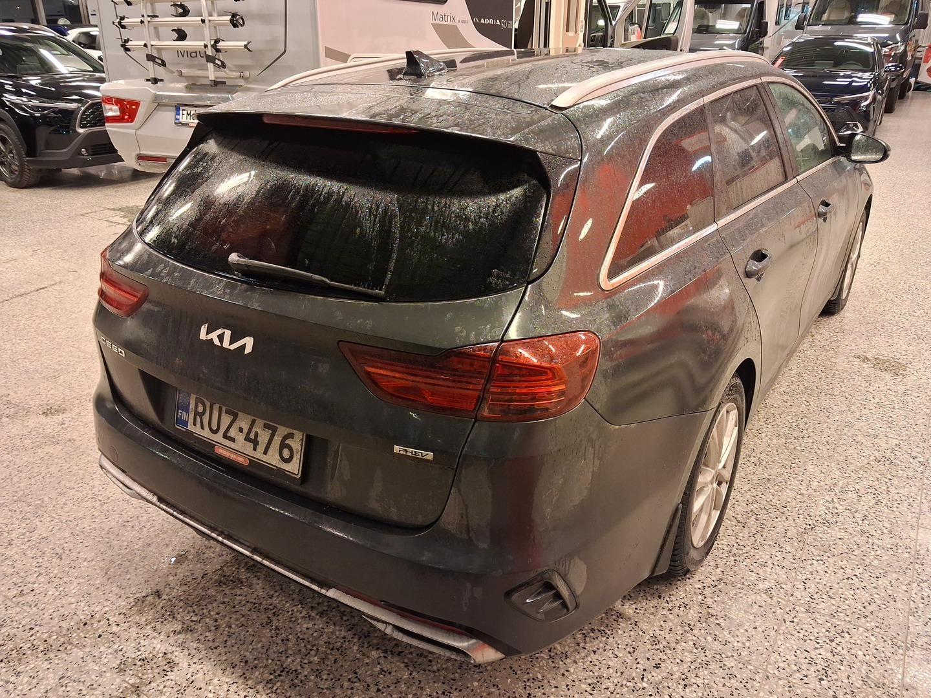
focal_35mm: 27
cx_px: 466
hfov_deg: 65.3
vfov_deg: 51.4
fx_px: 726
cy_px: 349
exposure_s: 1/40
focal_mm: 4
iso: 500
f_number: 1.8
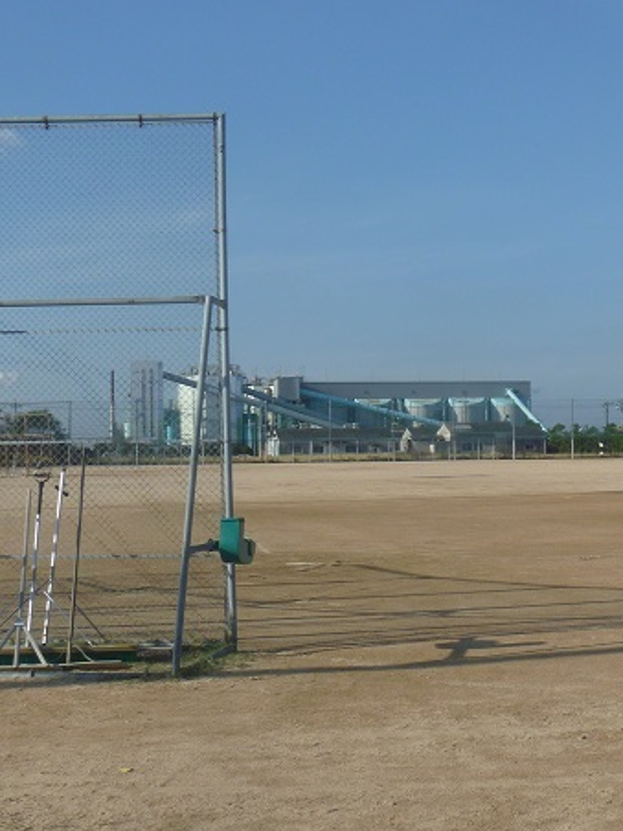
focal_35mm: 62
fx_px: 1488
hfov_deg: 23.1
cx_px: 555
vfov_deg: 31.2
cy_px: 445
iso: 100
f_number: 5.6
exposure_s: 1/500
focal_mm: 6.3
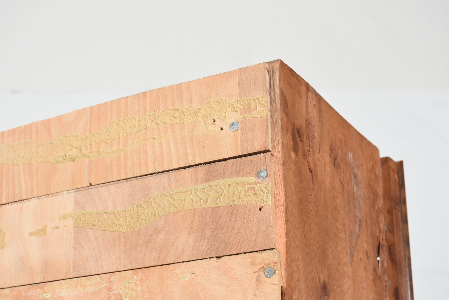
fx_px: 974
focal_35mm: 78
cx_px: 224
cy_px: 150
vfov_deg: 17.5
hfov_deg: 26.0
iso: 200
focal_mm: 52
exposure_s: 1/80
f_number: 10
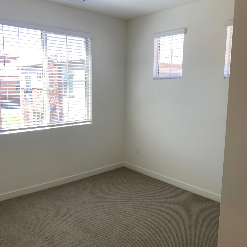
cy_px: 123
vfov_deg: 52.5
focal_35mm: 31
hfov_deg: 52.5
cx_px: 123
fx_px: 250
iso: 25
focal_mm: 4.25
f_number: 1.8
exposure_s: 1/120
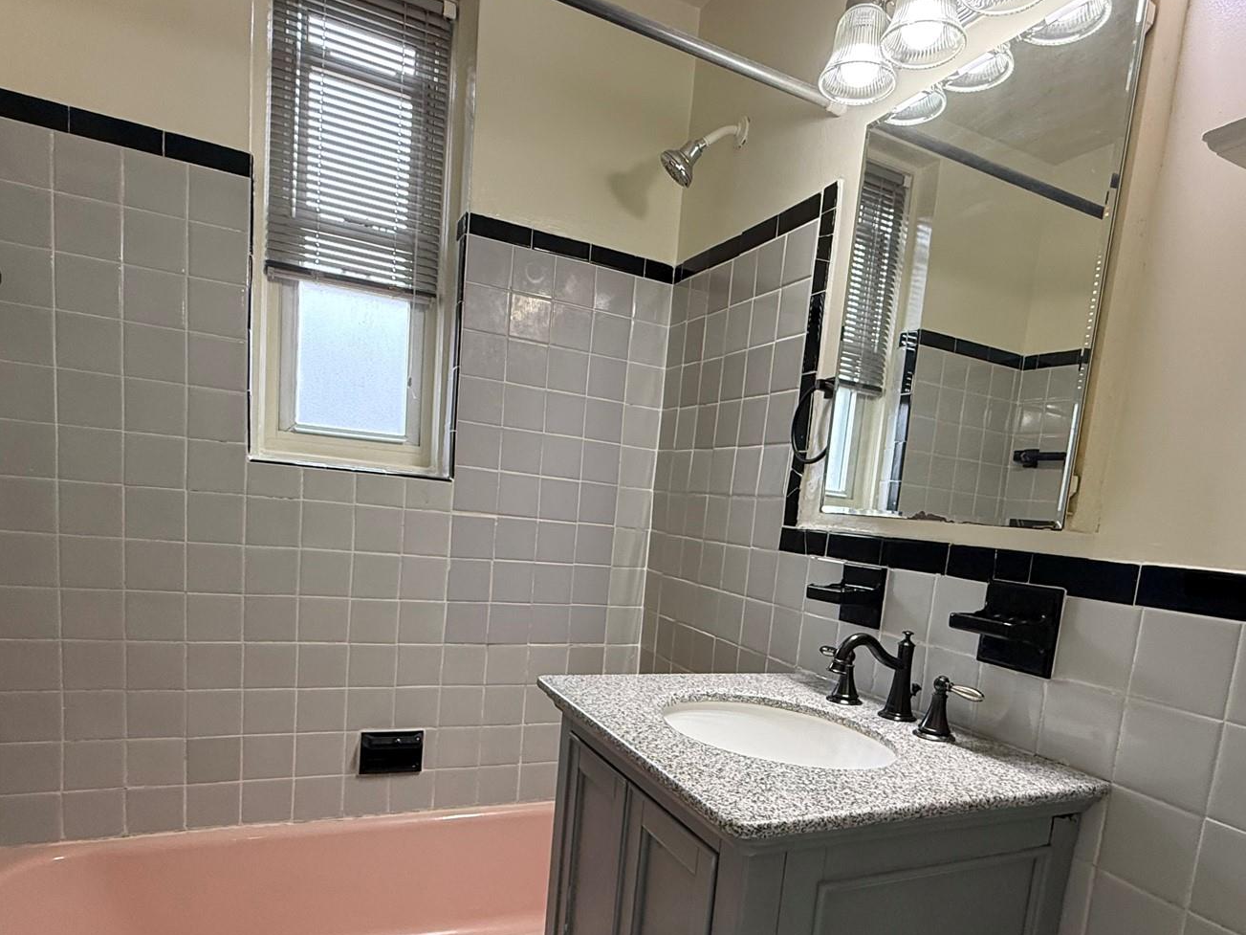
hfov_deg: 76.2
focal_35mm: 22
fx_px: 792
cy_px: 618
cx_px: 688
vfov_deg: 59.7
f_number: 2.2
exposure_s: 1/120
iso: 200
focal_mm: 2.22
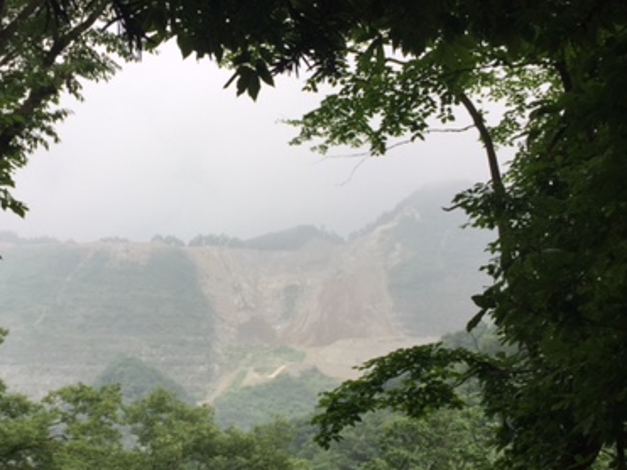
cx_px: 243
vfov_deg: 29.0
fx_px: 905
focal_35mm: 50
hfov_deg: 38.0
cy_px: 281
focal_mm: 4.15
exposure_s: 1/648
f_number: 2.2
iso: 32
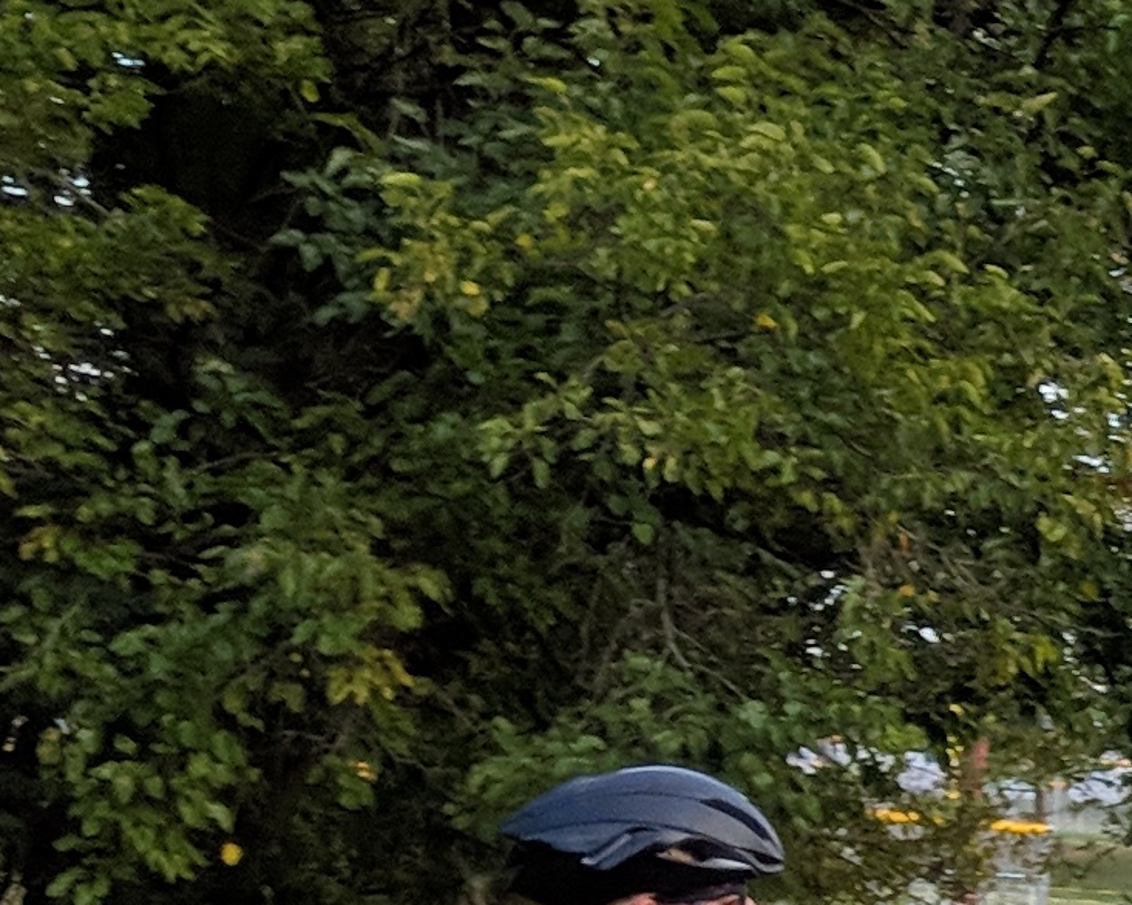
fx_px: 4857
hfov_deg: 11.4
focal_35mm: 145
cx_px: 2553
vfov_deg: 10.2
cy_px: 1444
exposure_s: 1/411
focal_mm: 4.44
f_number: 1.8
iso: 60
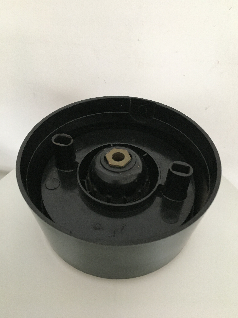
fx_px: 266
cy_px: 159
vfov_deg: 61.7
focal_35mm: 29
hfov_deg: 48.2
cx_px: 119
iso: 200
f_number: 2.2
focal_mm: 4.15
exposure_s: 1/33
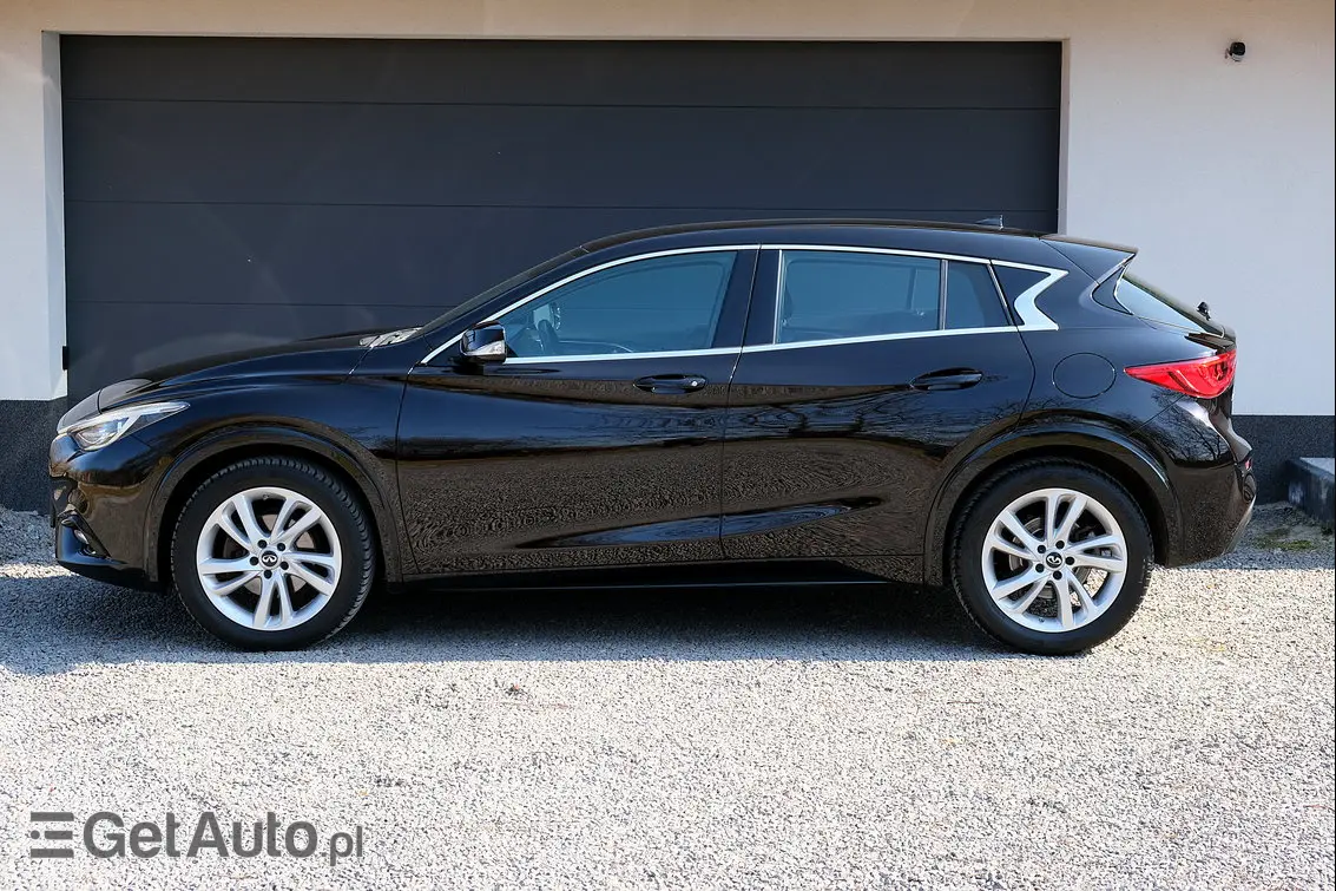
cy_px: 446
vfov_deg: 21.2
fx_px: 2375
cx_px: 668
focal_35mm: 64
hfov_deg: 31.4
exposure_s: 1/220
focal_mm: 42.5
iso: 320
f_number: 5.6
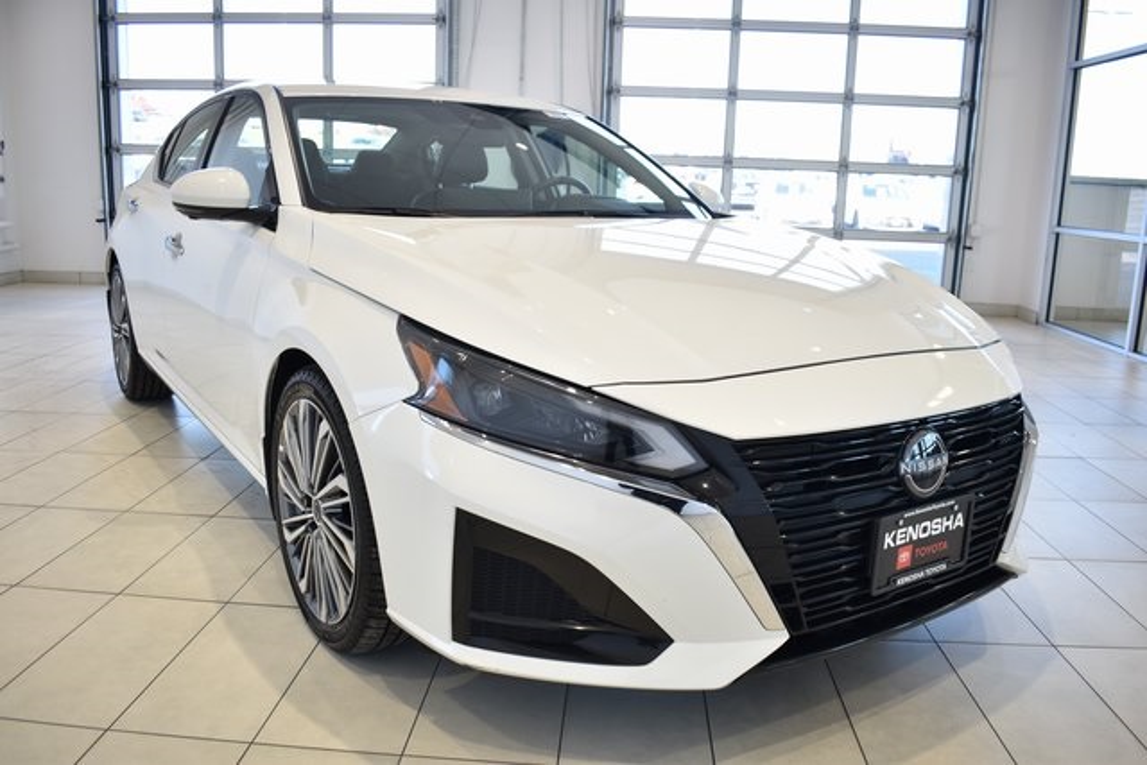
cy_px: 382
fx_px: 956
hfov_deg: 61.9
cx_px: 574
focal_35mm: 30
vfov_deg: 43.6
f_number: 3.5
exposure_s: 1/30
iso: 100
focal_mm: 20
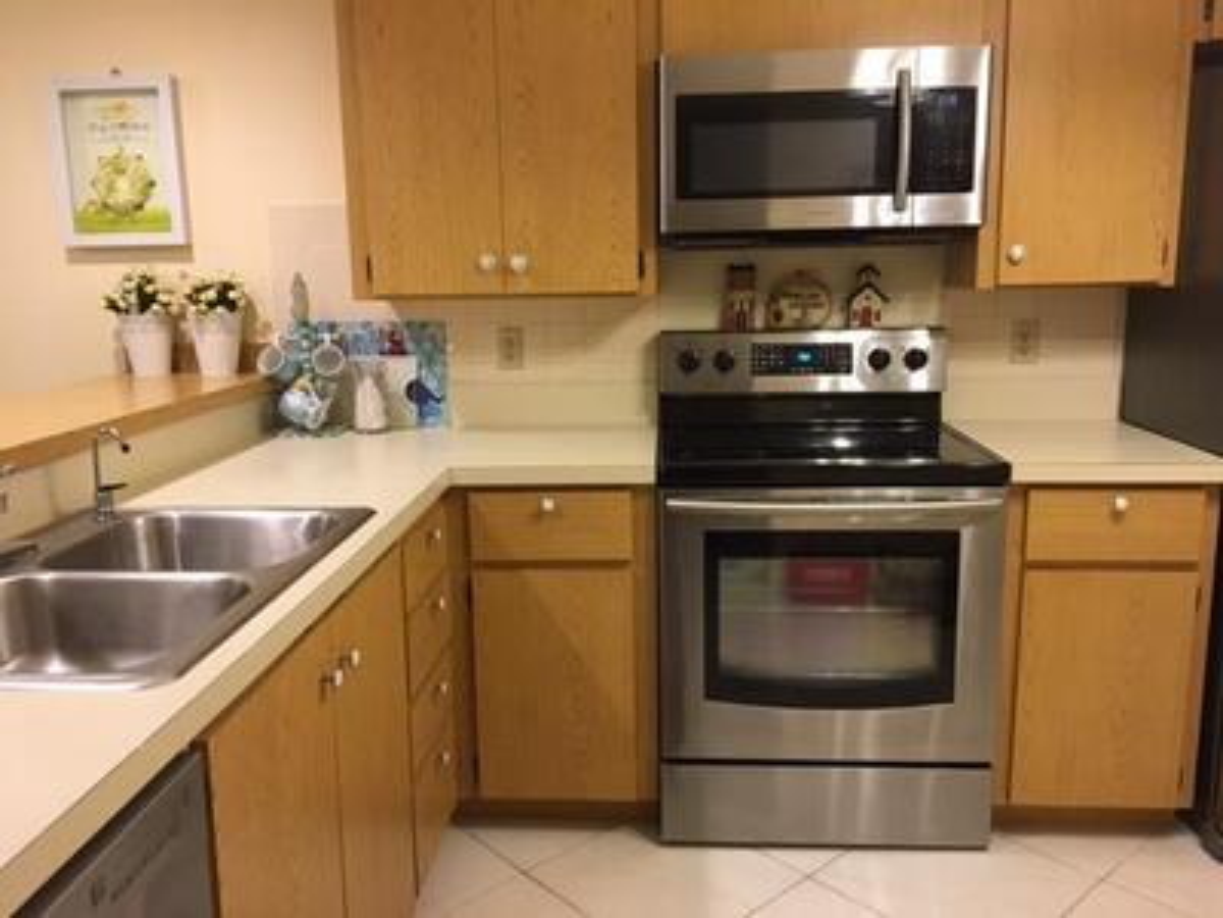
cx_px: 612
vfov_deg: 48.2
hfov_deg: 61.7
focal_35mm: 29
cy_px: 459
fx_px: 1025
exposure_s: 1/30
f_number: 2.2
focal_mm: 4.15
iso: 125
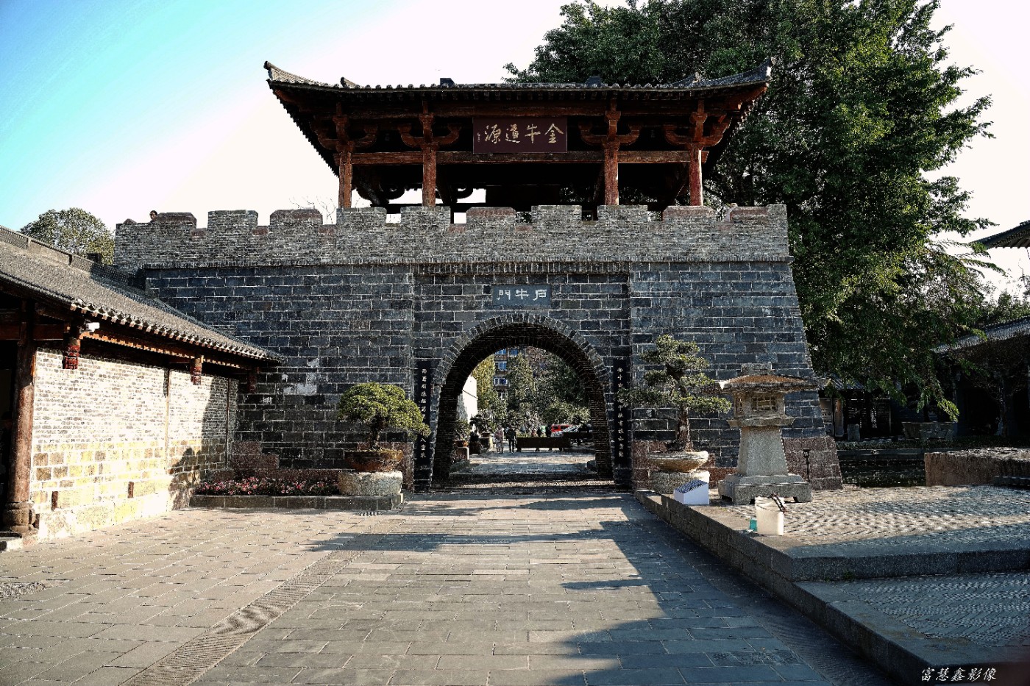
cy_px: 343
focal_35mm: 25
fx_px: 715
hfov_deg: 71.5
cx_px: 515
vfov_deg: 51.3
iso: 50
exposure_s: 1/40
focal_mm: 25
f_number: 6.3
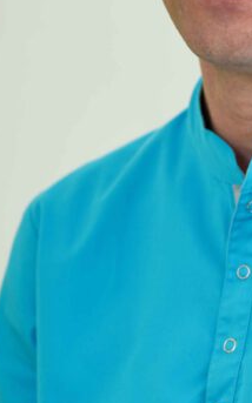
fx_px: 2145
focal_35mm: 195
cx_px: 257
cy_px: 133
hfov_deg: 6.7
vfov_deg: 10.7
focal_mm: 70
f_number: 2.8
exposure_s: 1/80
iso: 100
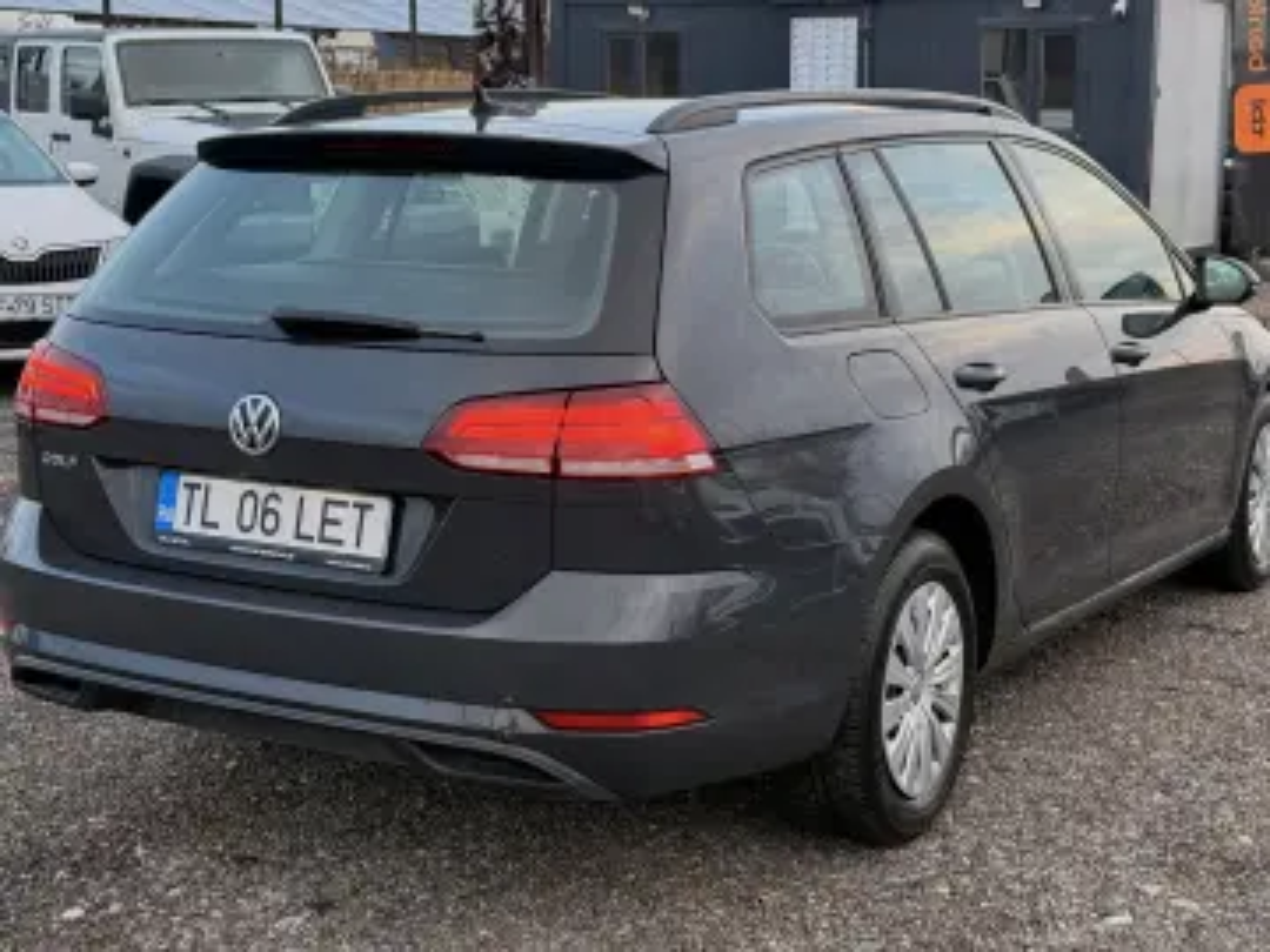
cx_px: 635
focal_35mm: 48
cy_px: 476
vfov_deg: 30.3
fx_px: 1761
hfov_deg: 39.7
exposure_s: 1/86
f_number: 1.78
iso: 100
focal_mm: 6.76
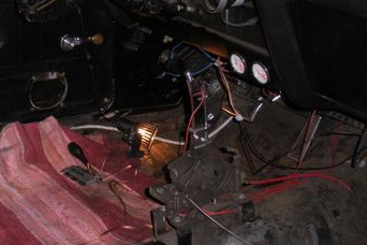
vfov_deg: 19.4
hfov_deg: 28.5
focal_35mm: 70
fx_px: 714
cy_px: 96
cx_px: 106
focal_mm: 6.3
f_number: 3.5
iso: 200
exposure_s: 1/60
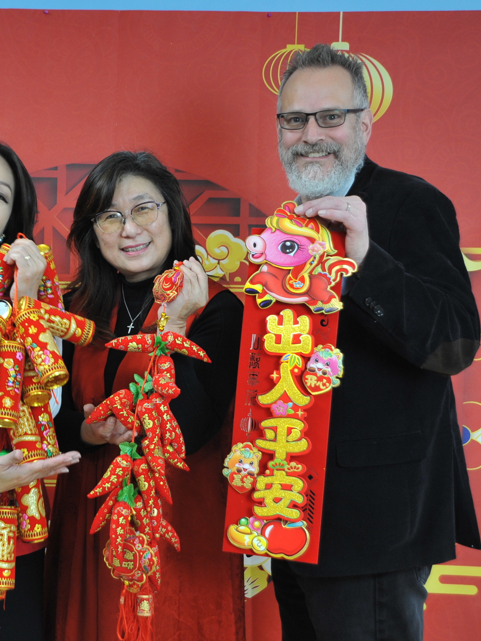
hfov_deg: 22.5
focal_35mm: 64
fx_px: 1186
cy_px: 342
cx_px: 80
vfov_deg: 30.3
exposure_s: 1/50
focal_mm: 40
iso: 1250
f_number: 5.6
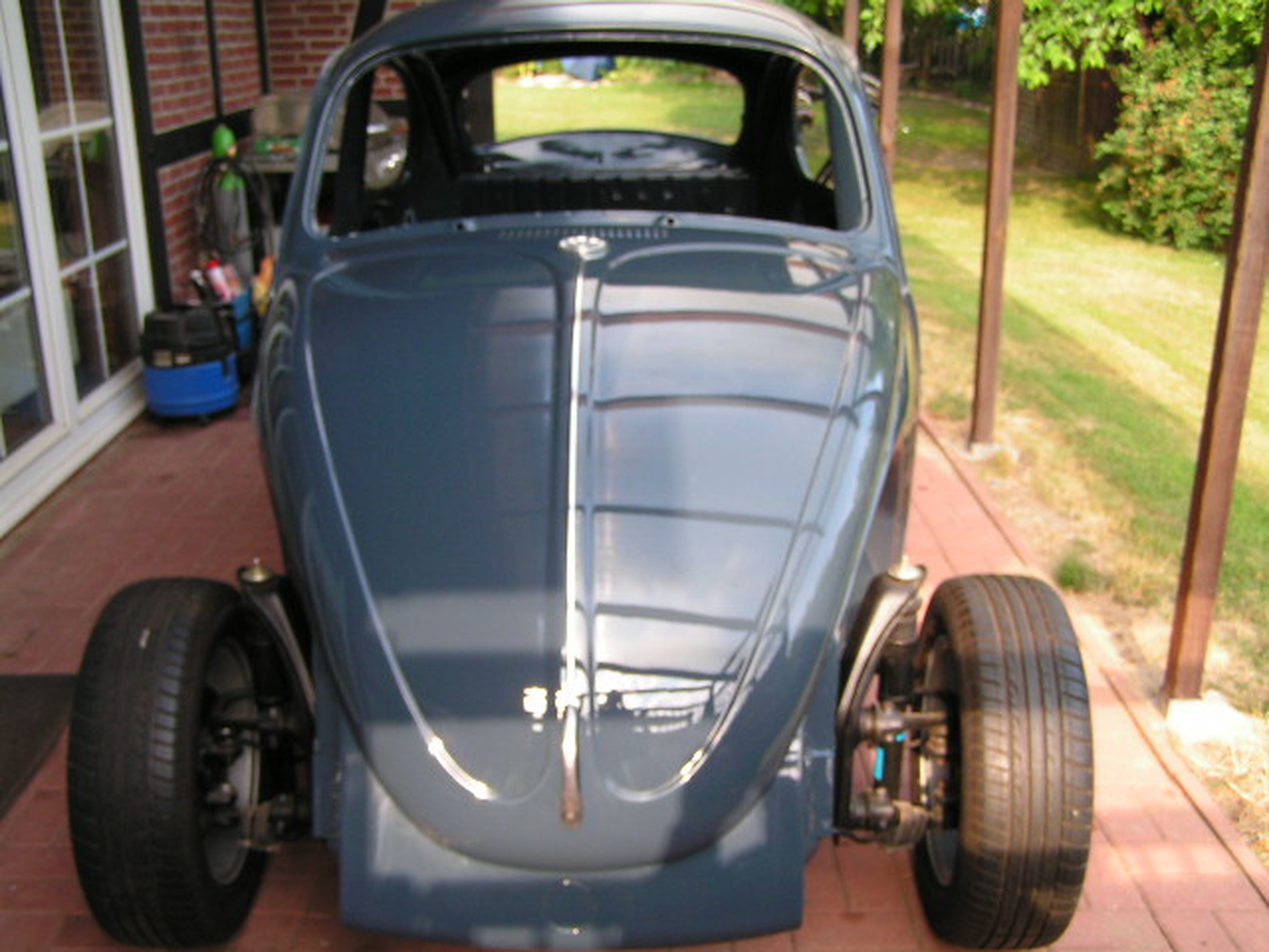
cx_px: 634
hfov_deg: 49.0
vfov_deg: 37.7
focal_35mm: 38
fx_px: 1393
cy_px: 476
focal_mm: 6.3
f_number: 3.5
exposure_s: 1/60
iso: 50
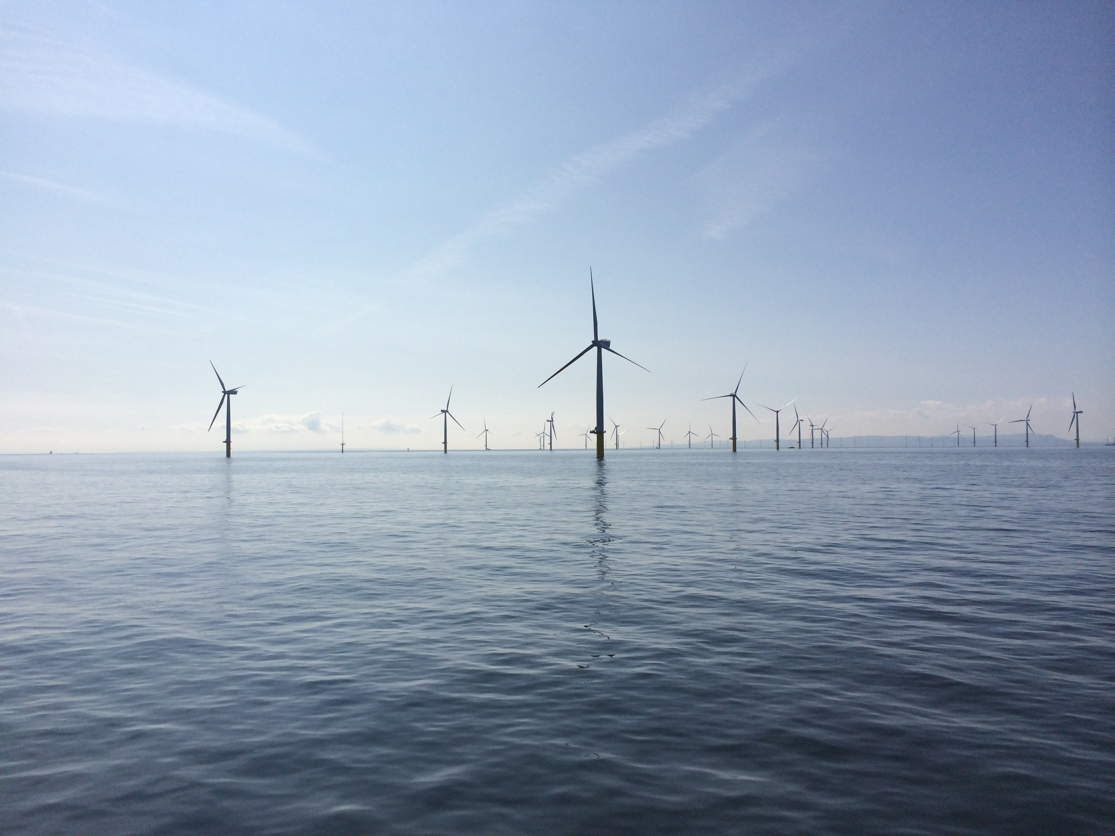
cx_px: 558
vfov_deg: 46.8
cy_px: 418
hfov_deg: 60.0
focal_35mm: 30
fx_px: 966
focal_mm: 4.12
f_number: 2.2
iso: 40
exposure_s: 1/8264
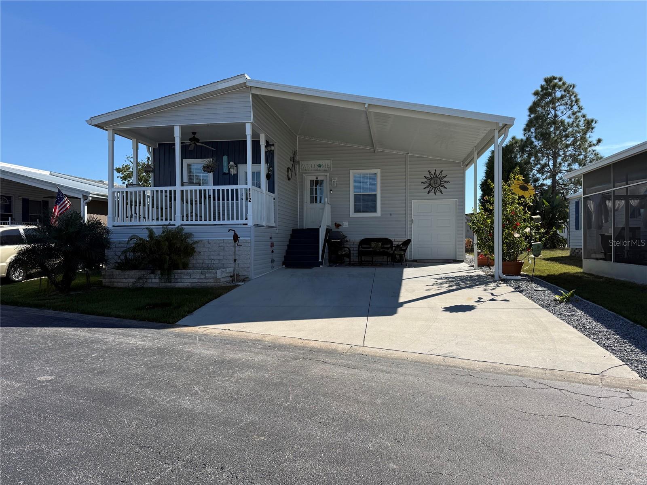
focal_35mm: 24
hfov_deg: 71.6
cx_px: 324
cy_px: 242
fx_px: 449
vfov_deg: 56.8
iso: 80
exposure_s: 1/4405
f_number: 1.78
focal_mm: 6.76
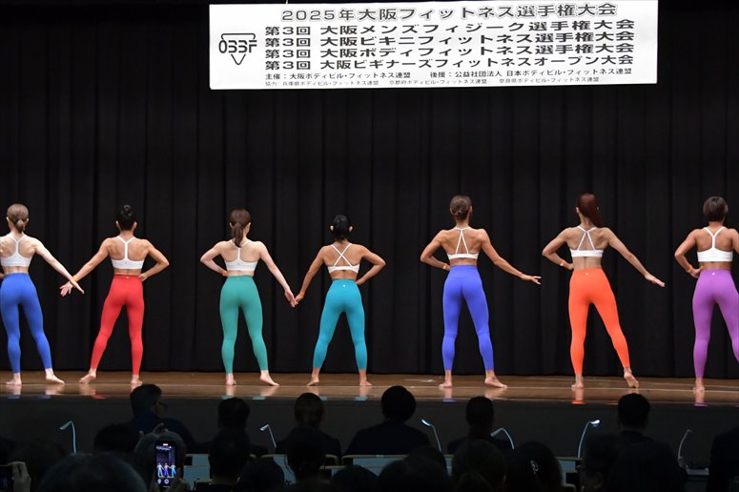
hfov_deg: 20.0
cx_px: 370
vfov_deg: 13.4
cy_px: 246
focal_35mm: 102
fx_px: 2093
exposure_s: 1/400
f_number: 5.6
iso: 5000
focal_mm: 68
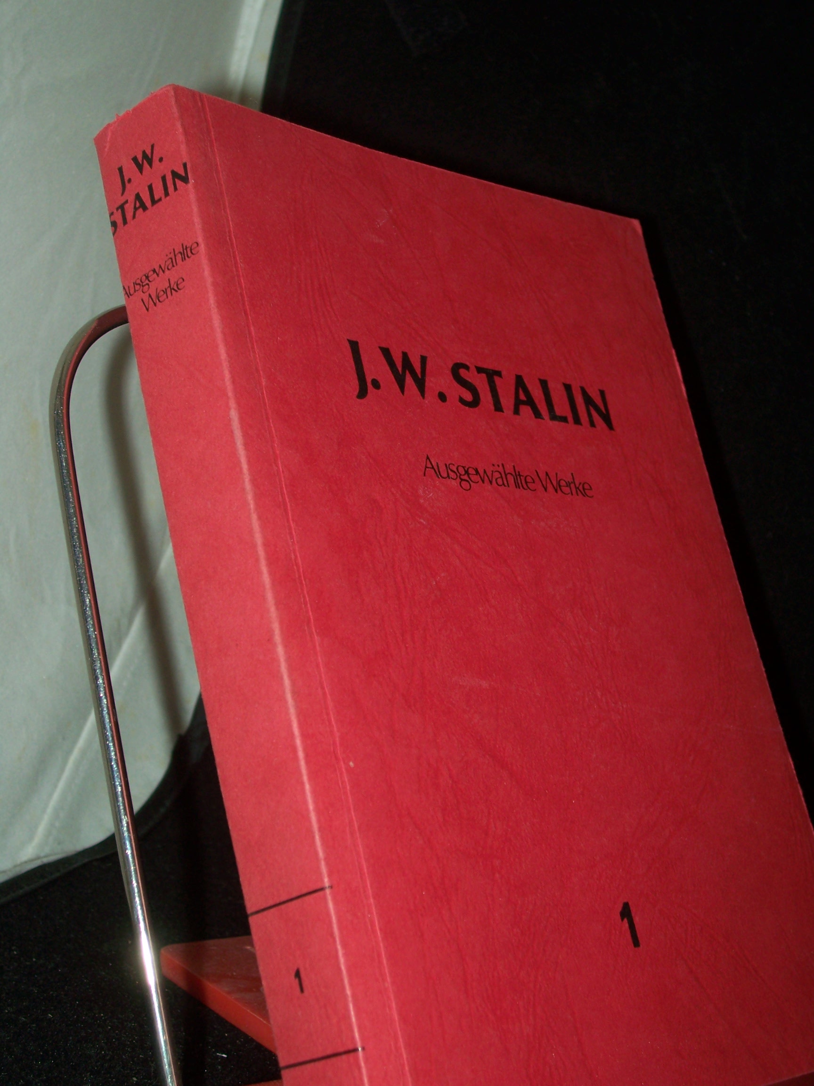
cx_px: 407
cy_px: 543
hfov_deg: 27.5
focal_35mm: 53
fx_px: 1662
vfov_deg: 36.2
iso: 80
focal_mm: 8.7
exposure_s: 1/80
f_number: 3.2
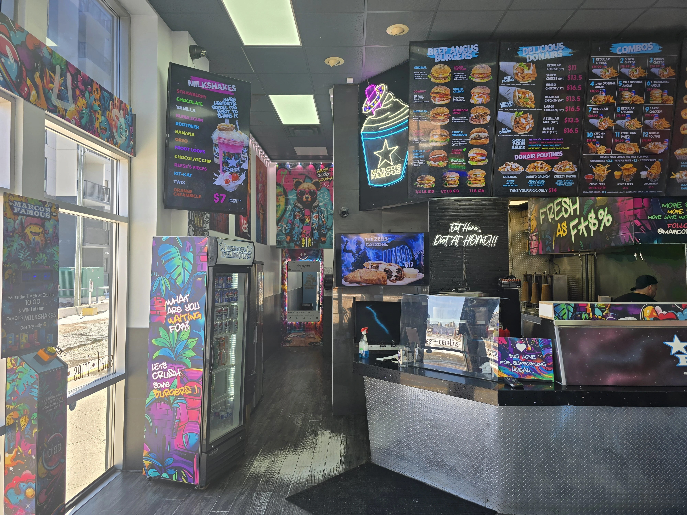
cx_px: 344
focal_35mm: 23
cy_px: 258
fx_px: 456
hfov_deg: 73.9
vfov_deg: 58.9
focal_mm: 6.3
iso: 20
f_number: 1.7
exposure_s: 1/120
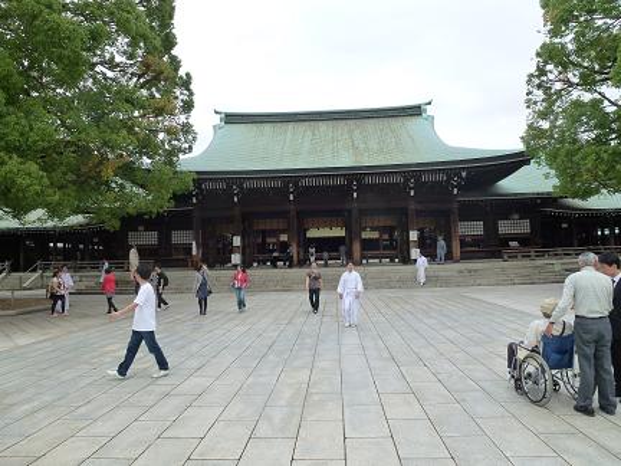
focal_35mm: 24
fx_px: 431
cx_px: 310
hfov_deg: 71.6
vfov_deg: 56.8
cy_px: 233
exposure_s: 1/400
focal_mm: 4.3
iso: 160
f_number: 4
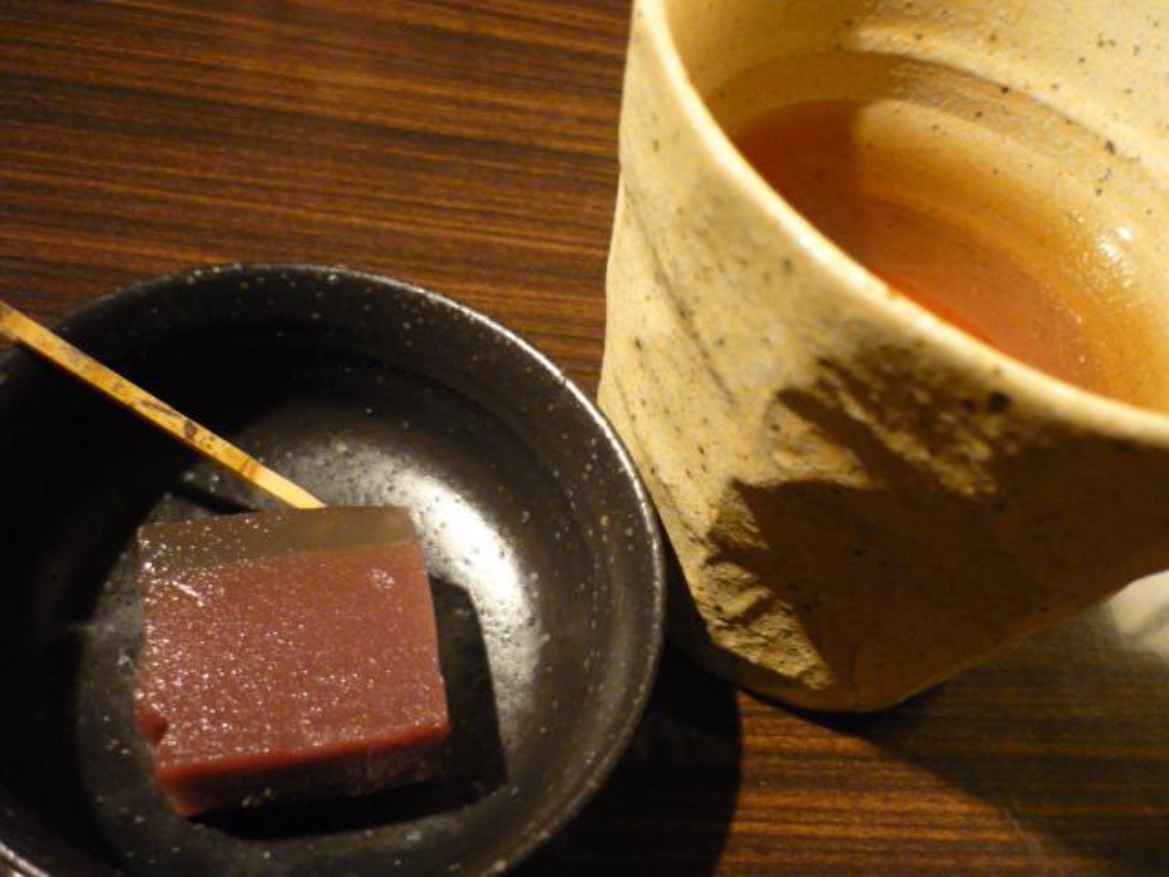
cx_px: 584
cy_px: 438
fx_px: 1114
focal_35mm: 33
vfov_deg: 42.9
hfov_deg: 55.4
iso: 400
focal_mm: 5.5
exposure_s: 1/13
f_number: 2.8
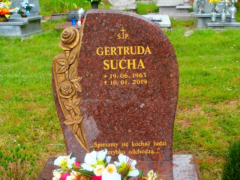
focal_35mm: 86
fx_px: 596
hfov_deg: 22.8
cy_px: 90
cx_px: 120
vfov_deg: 17.2
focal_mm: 15.16
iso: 200
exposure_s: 1/80
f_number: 5
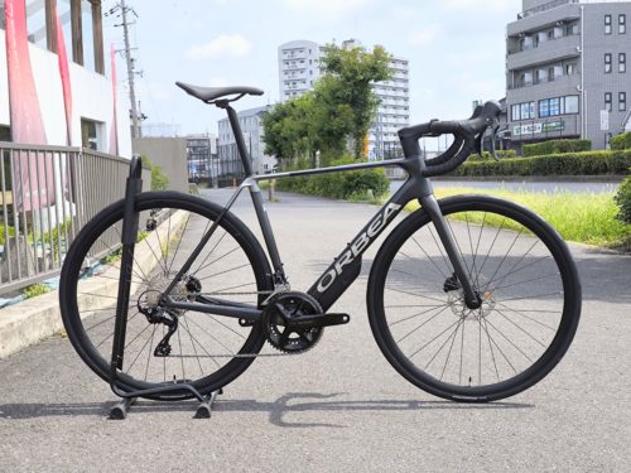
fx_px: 911
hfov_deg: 38.2
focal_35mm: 50
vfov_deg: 29.1
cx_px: 316
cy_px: 236
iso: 50
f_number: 1.9
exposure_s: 1/840
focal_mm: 7.1
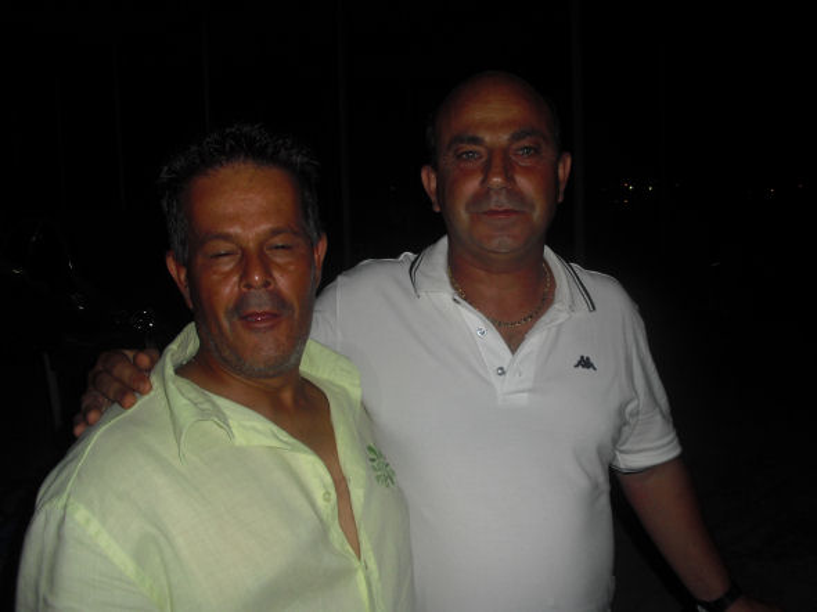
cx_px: 408
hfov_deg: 51.4
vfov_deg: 39.6
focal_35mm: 36
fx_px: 849
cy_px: 306
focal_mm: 6.3
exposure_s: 1/60
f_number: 3.1
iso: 100
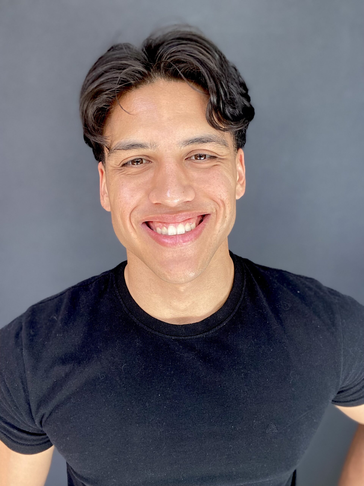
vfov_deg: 60.0
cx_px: 182
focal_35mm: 30
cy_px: 243
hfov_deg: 46.8
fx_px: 421
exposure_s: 1/122
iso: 64
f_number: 2.2
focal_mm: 2.71
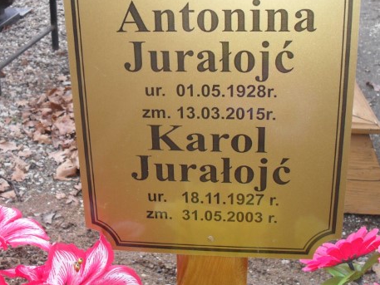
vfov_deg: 29.5
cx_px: 158
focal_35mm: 49
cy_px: 102
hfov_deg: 38.8
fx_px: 538
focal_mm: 6.3
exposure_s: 1/90
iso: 120
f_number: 3.2
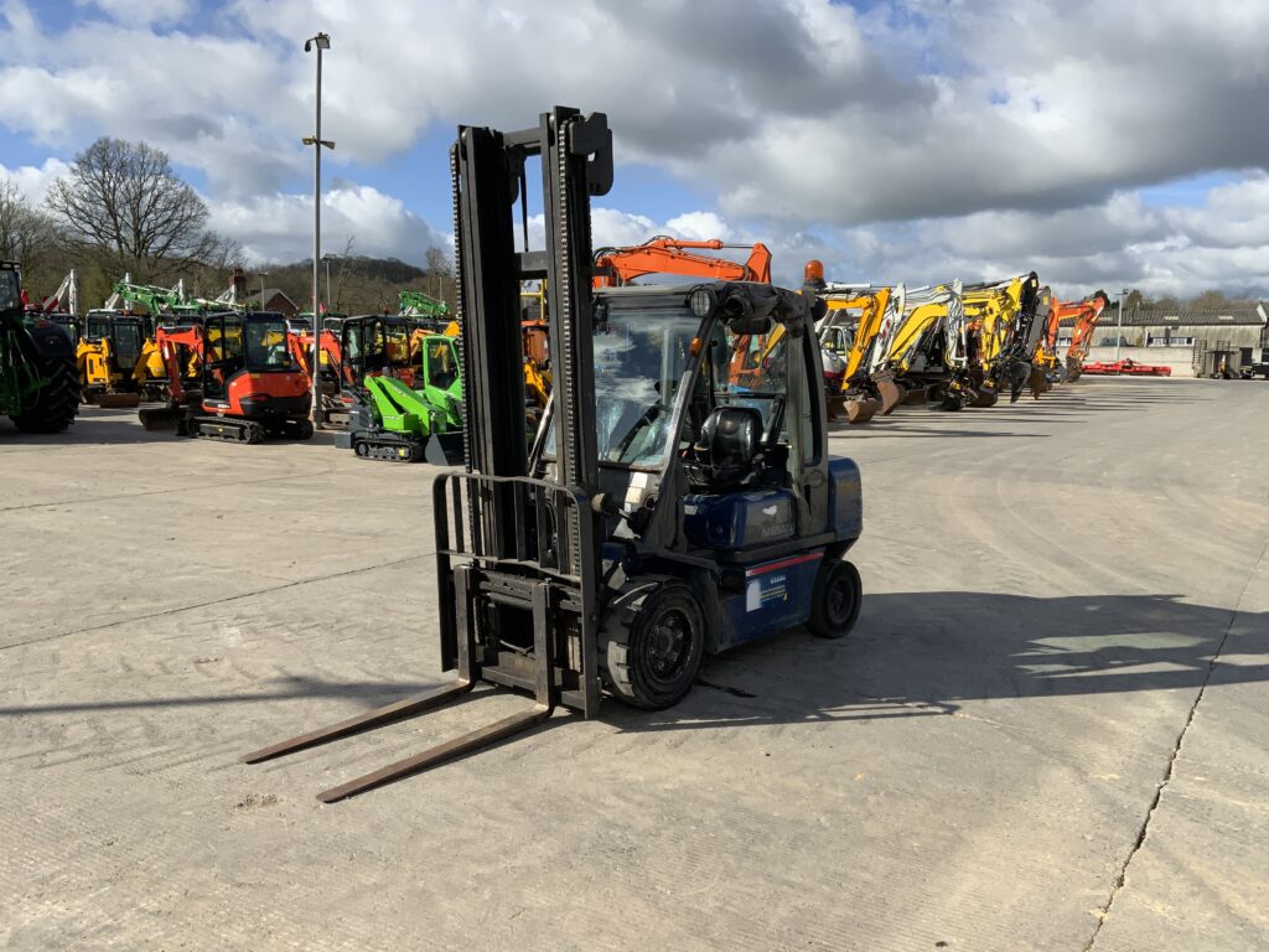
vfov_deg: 48.2
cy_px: 476
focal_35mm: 29
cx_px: 634
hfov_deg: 61.7
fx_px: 1063
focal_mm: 3
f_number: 1.8
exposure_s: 1/2227
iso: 20
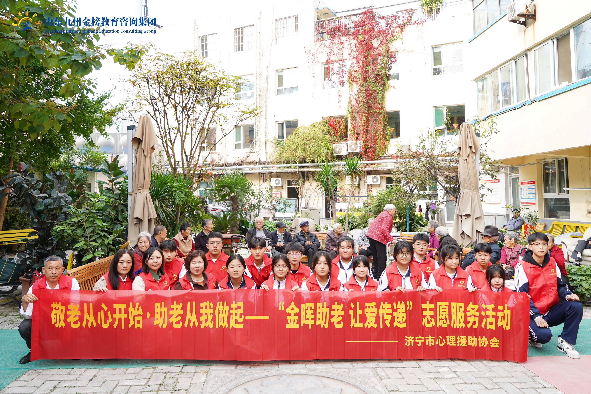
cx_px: 296
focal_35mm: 24
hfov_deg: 73.7
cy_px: 197
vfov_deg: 53.1
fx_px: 394
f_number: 4
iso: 640
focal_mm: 24
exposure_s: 1/160
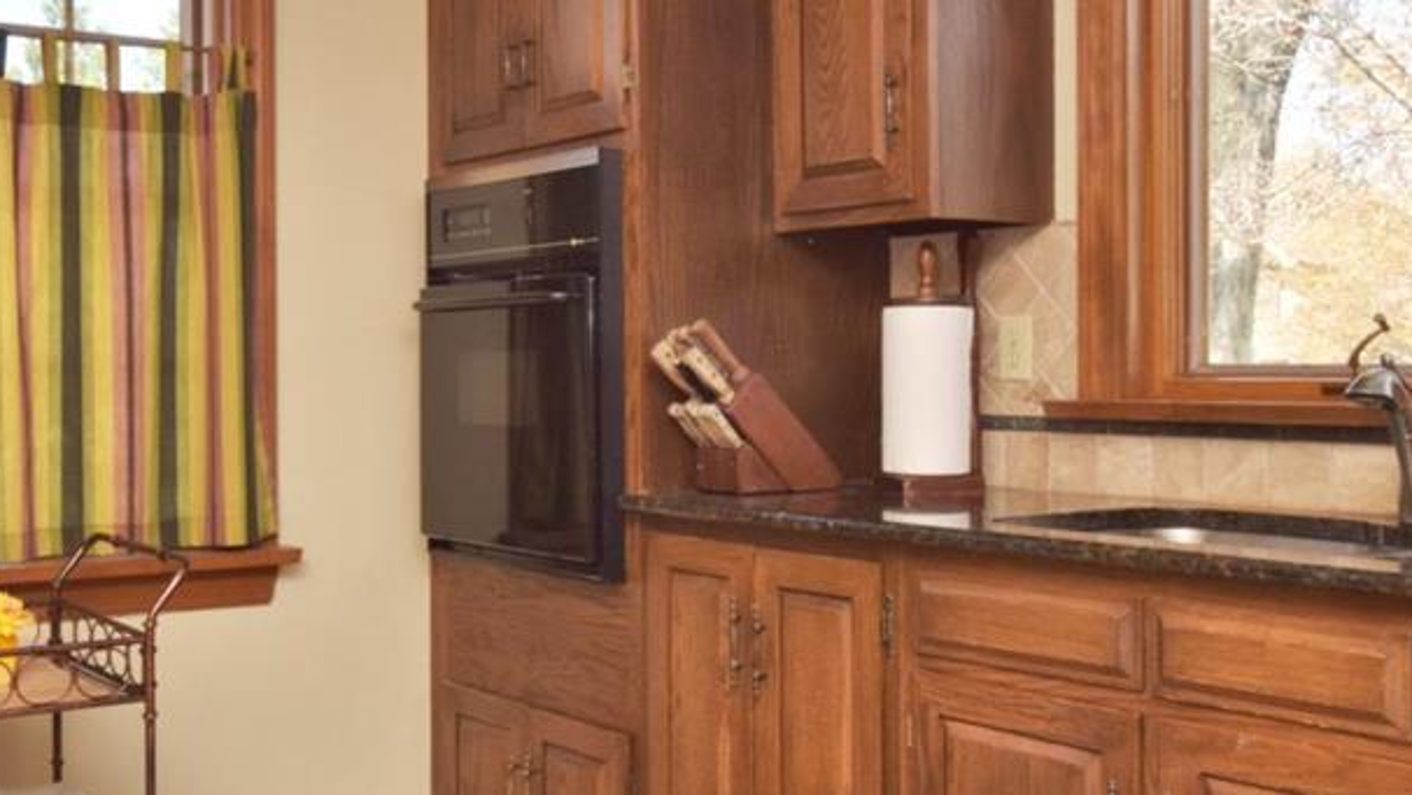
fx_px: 1685
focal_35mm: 45
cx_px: 488
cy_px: 358
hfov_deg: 44.9
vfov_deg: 26.5
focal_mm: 16
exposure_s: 1/60
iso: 400
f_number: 16
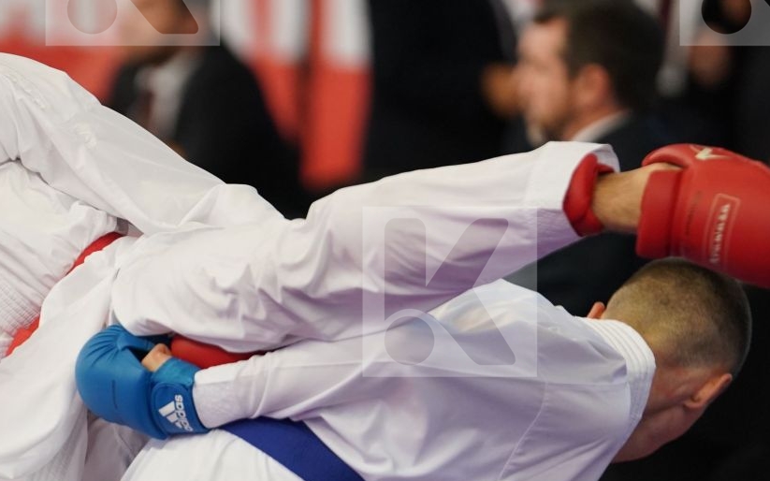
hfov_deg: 4.7
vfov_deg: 2.9
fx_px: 9357
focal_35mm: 446
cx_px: 133
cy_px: 292
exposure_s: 1/1000
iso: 2000
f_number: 2.8
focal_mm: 200
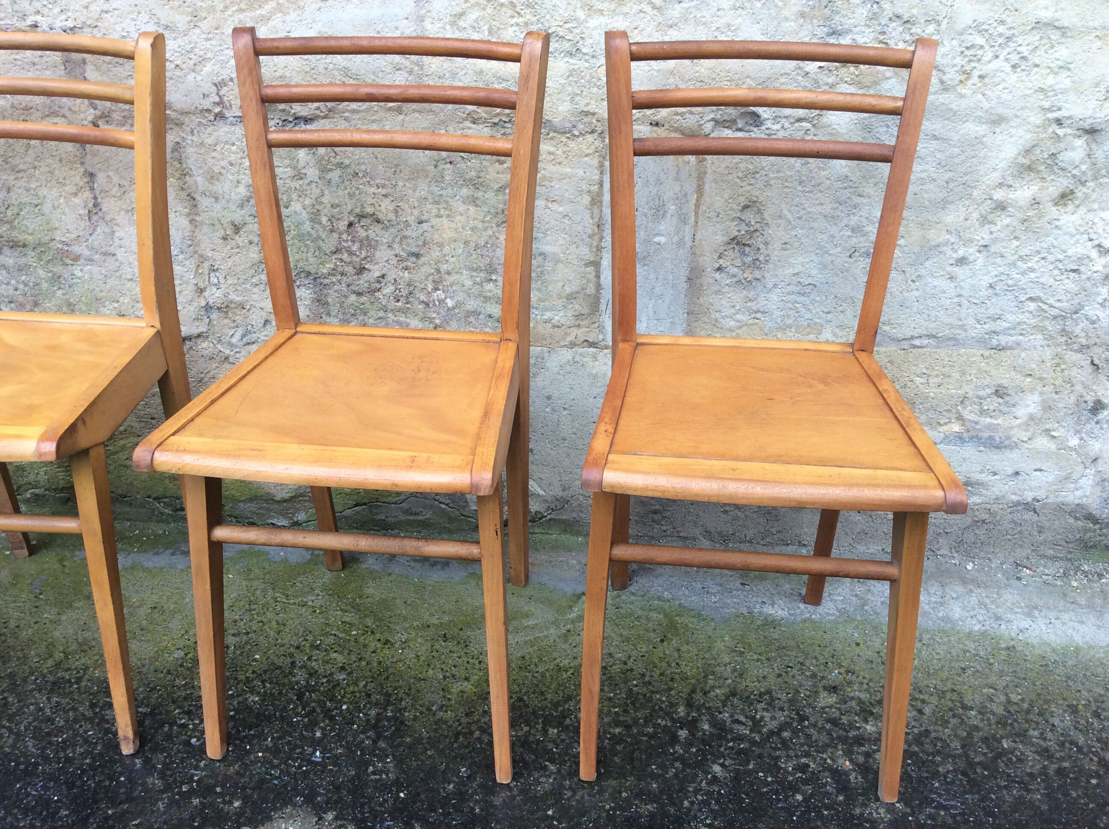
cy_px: 414
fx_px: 1024
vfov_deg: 44.1
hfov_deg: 56.9
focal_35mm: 32
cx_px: 554
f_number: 2.4
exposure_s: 1/50
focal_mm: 3.3
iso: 40
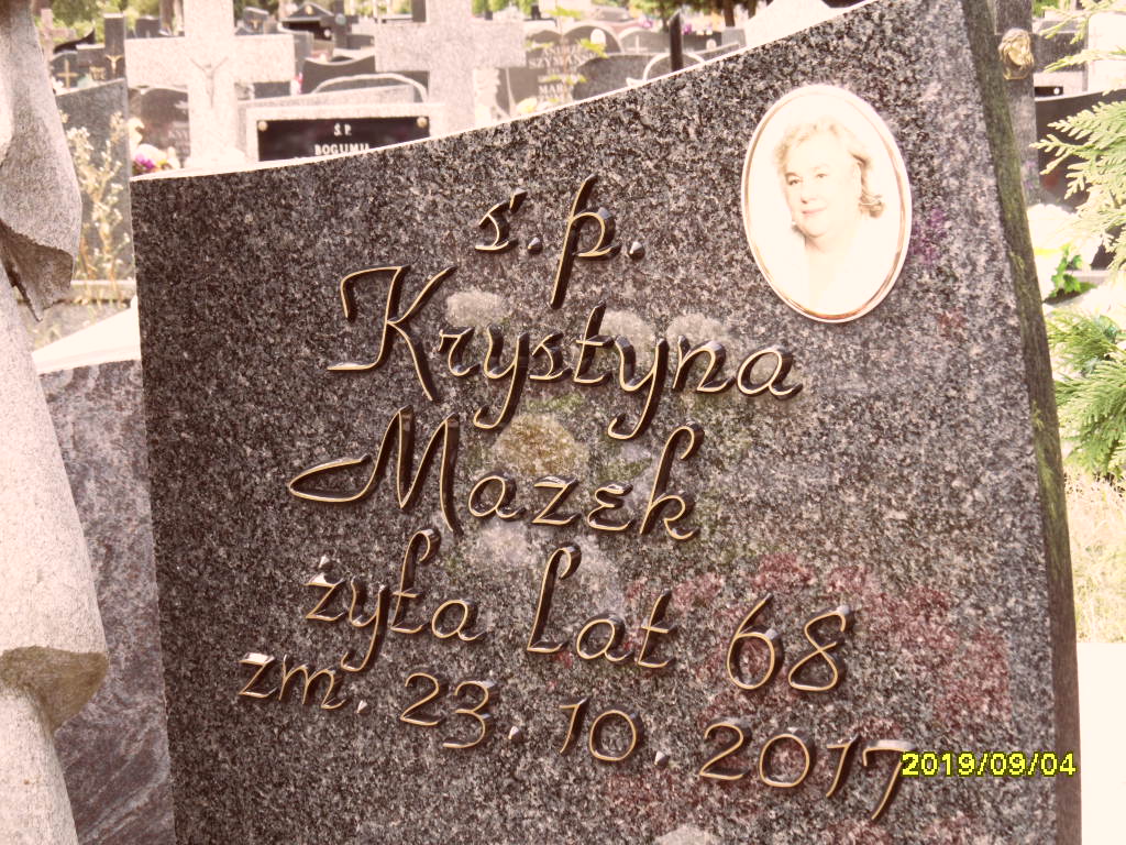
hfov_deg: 32.2
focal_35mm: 60
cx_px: 563
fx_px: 1952
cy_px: 422
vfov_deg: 24.4
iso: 100
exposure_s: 1/45
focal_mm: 10.3
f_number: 4
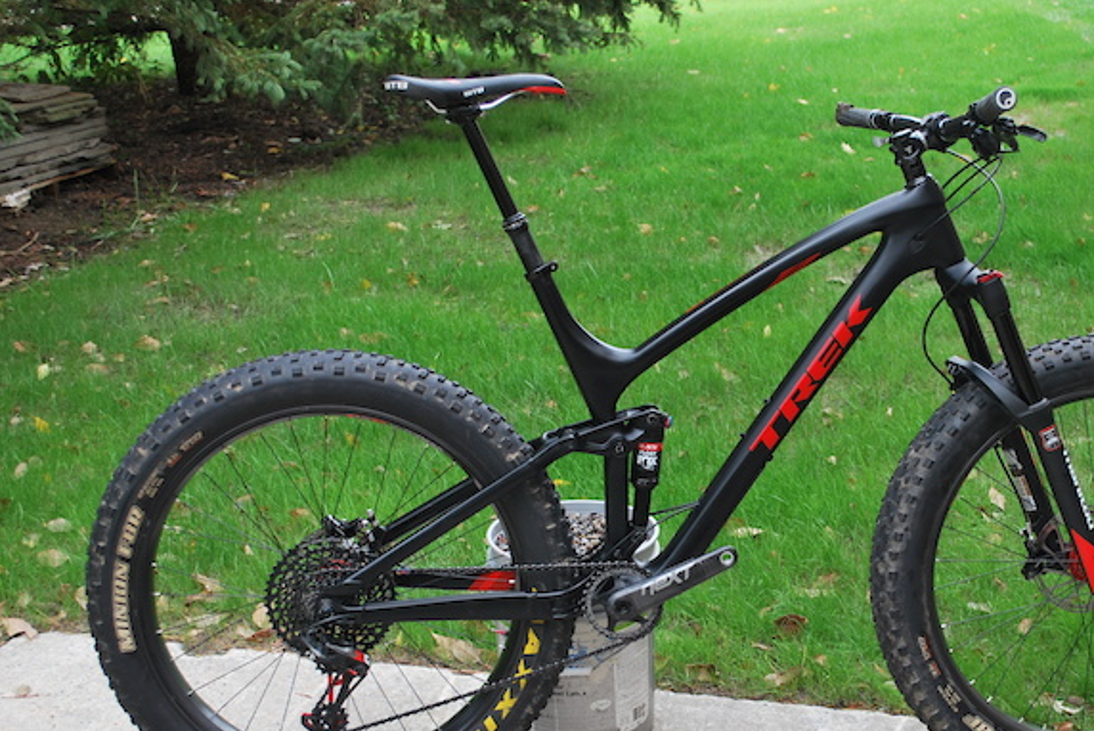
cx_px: 723
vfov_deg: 21.6
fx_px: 1915
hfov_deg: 31.6
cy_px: 434
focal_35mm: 63
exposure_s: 1/80
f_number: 4.8
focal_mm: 30
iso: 200
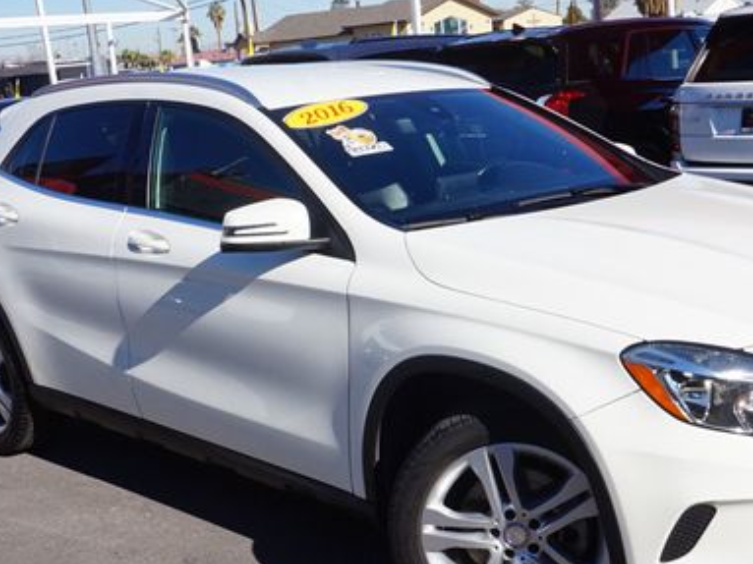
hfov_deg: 36.1
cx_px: 442
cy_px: 342
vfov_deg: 27.4
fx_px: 1153
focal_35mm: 53
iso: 100
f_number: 14
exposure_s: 1/100
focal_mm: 22
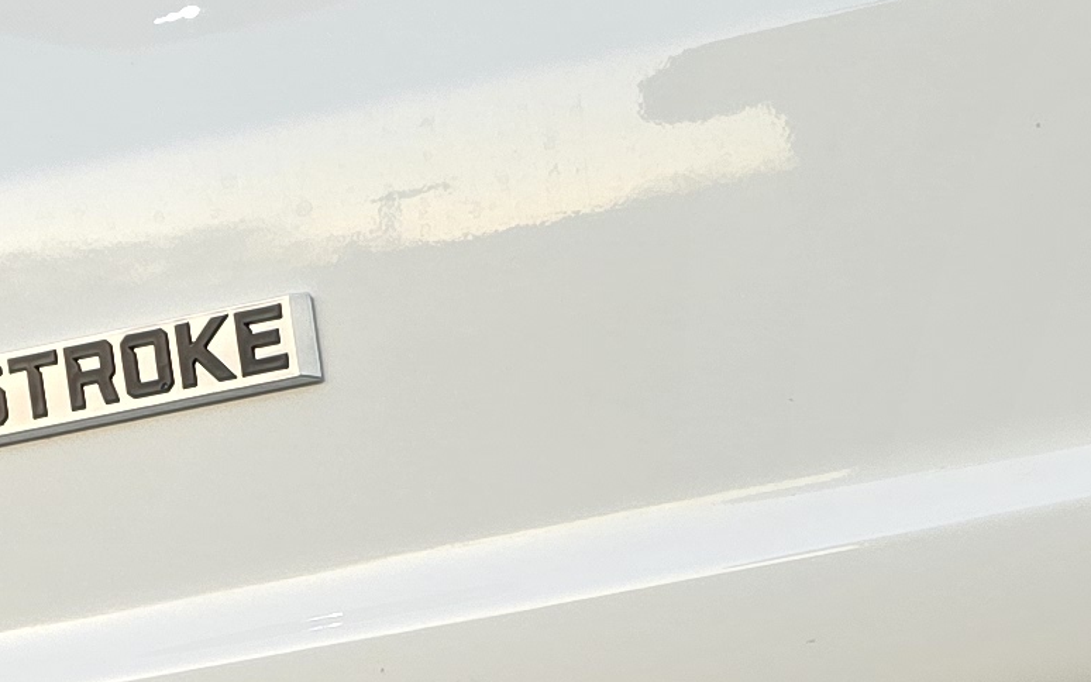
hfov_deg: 16.5
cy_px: 1312
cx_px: 244
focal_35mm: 126
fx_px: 3747
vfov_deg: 9.8
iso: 80
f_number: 1.7
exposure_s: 1/180
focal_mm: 6.3
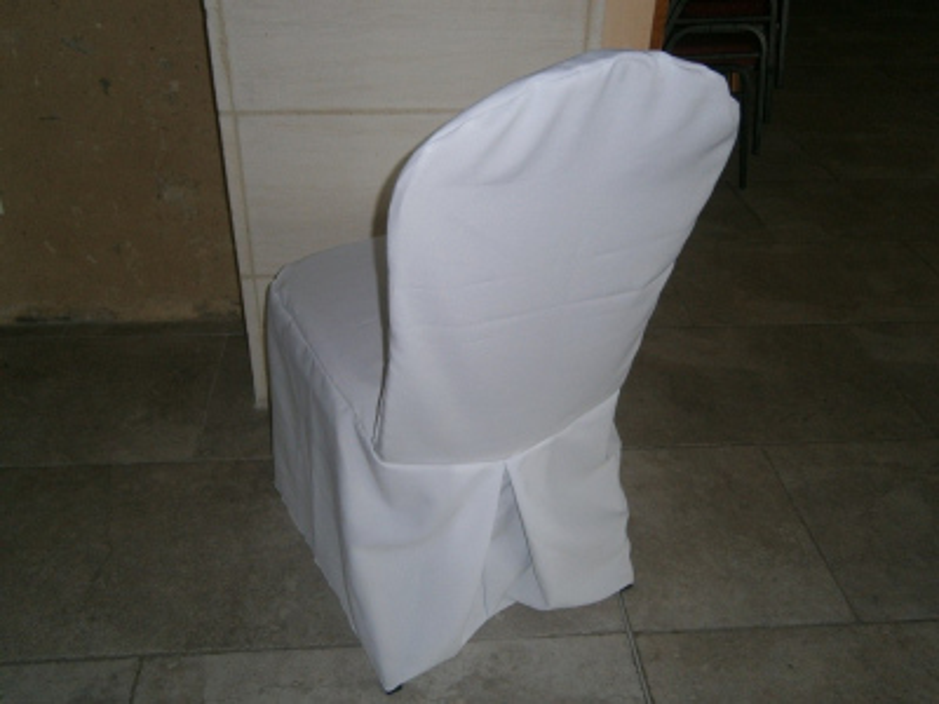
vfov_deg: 45.4
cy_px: 352
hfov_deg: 58.4
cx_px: 470
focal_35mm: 31
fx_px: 841
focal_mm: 5.5
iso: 125
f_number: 2.9
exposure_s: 1/30
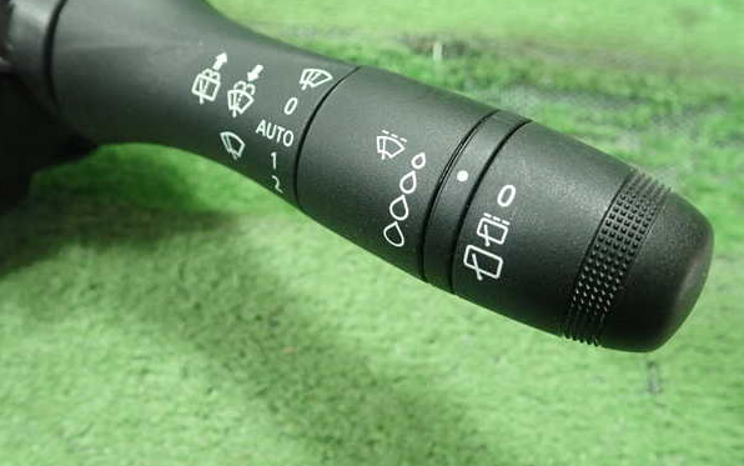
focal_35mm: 32
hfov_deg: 59.6
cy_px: 226
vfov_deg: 39.5
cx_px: 372
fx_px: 649
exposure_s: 1/125
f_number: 2.3
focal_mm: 5.5
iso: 800
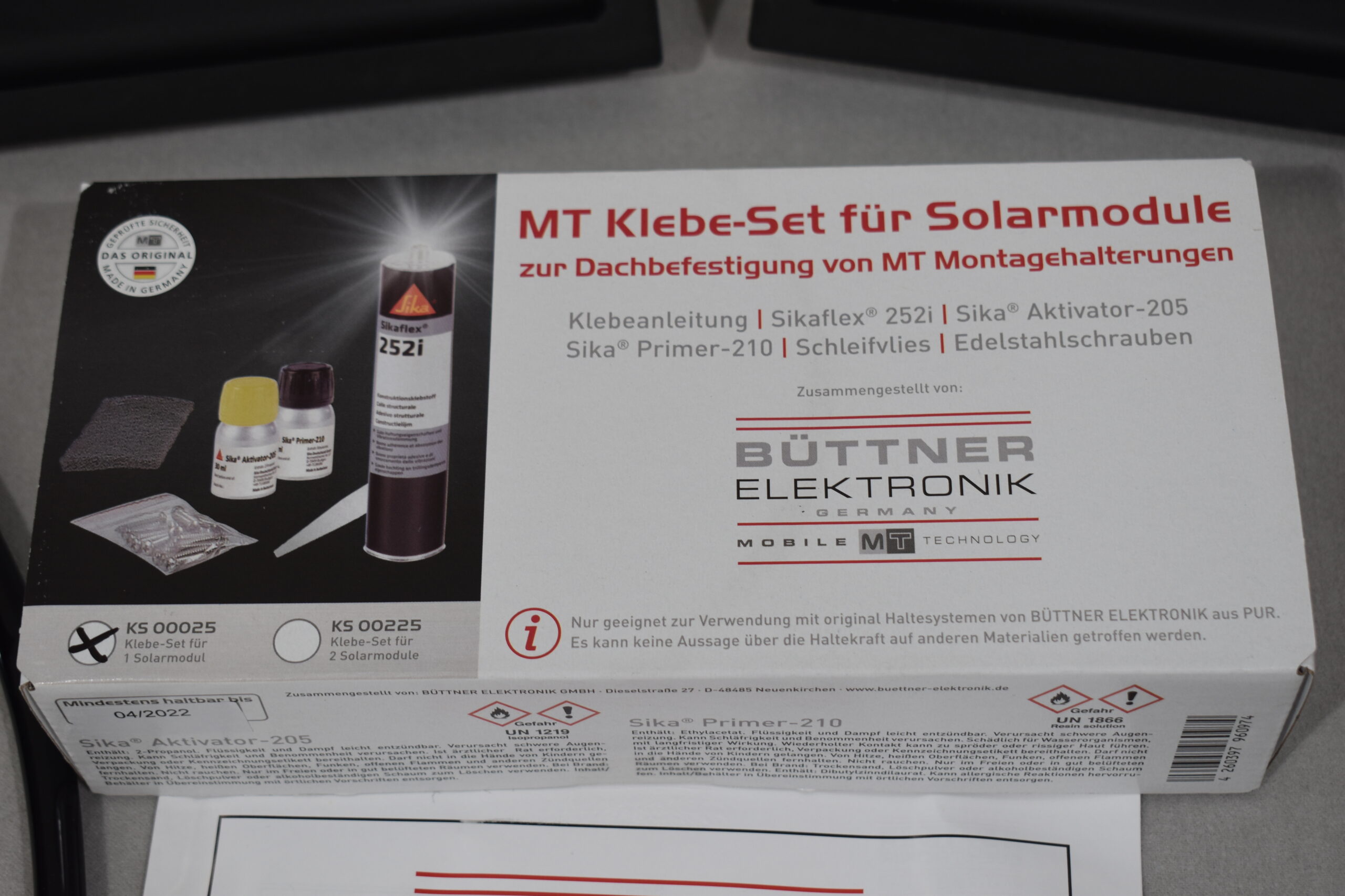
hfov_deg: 29.9
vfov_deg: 20.2
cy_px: 448
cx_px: 672
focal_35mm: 68
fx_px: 2522
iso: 320
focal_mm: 45
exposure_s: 1/125
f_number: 5.6
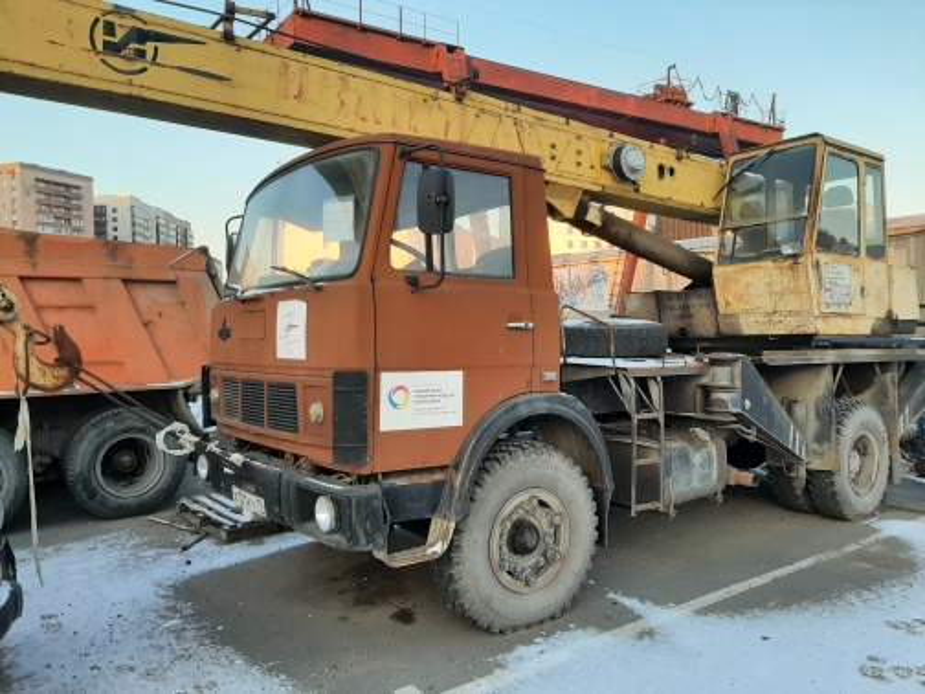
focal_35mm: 26
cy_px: 347
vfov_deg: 53.1
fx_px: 695
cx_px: 462
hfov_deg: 67.3
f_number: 1.7
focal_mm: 3.93
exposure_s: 1/173
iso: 40
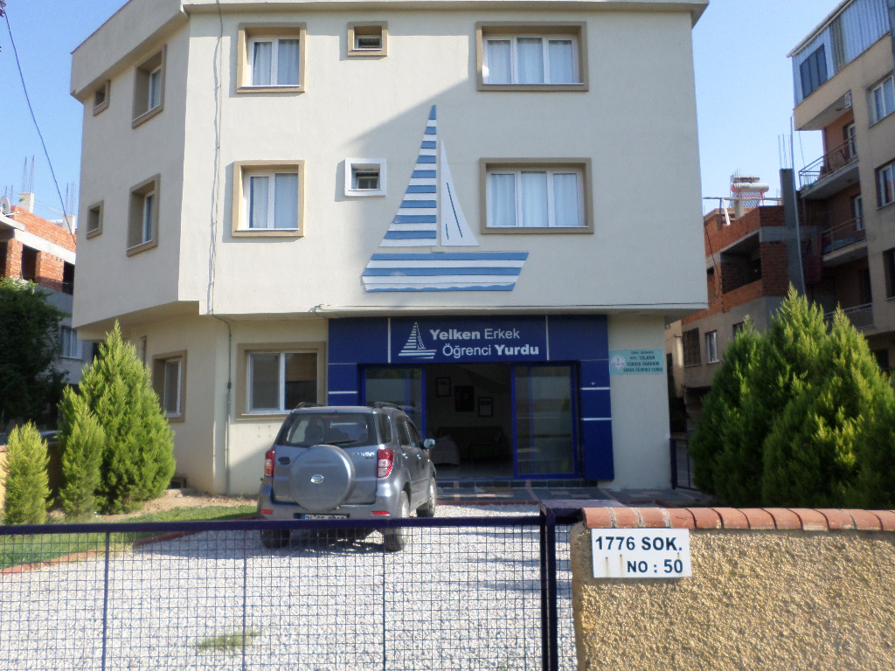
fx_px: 646
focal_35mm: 25
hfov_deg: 69.4
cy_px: 336
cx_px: 448
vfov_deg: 54.9
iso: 80
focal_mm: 4.5
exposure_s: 1/750
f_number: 2.5
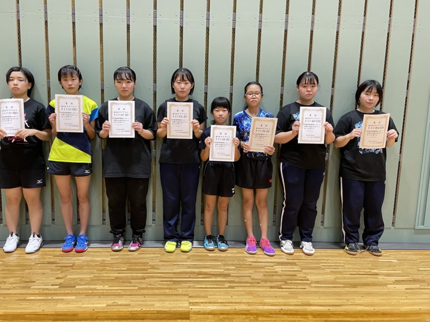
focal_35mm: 29
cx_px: 195
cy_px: 171
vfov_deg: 48.2
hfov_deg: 61.5
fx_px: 360
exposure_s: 1/50
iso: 100
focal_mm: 4.2
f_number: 1.6
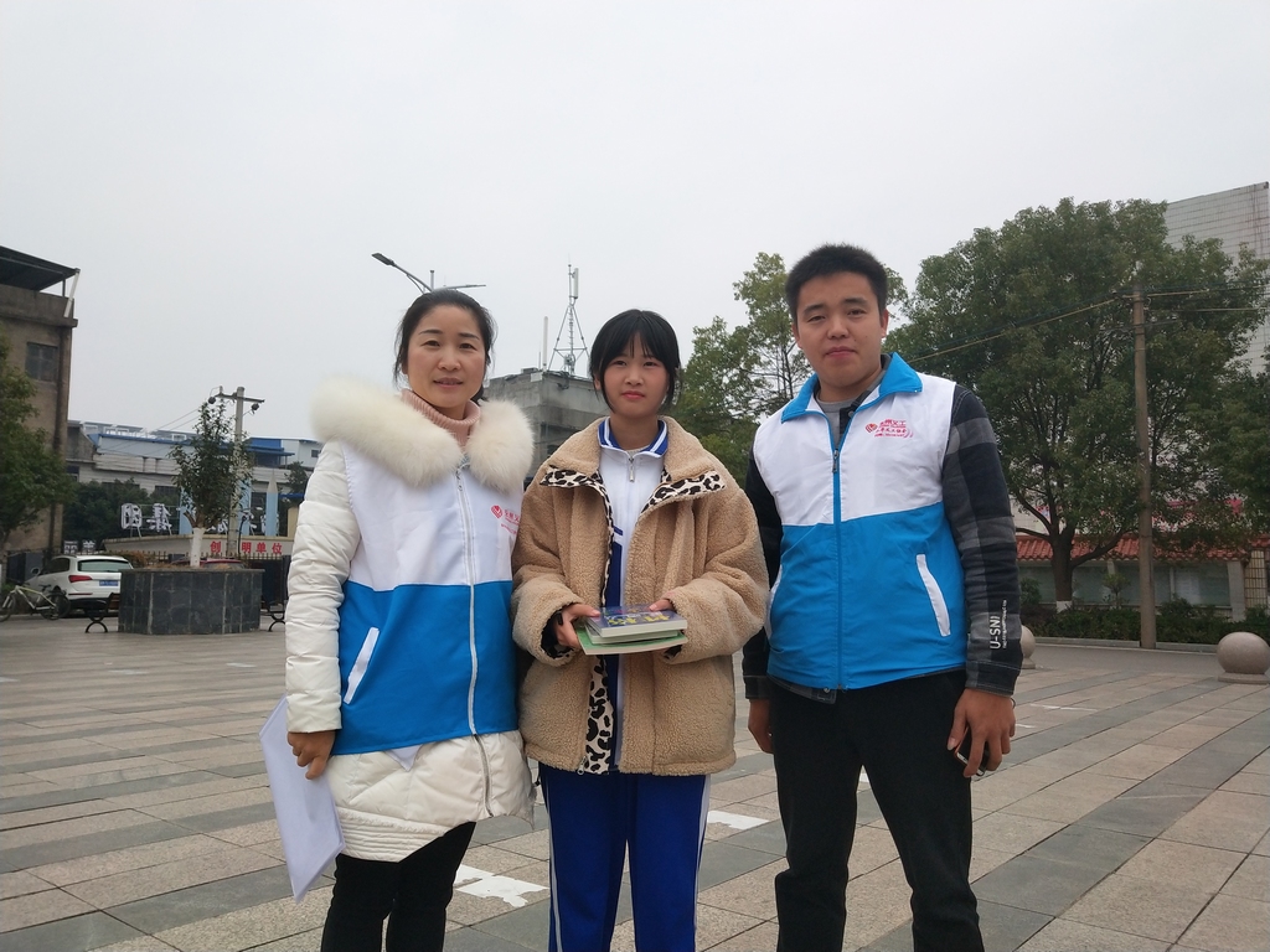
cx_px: 635
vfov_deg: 46.8
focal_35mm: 30
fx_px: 1101
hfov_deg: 60.0
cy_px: 476
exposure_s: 1/1262
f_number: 1.8
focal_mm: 3.95
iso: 63
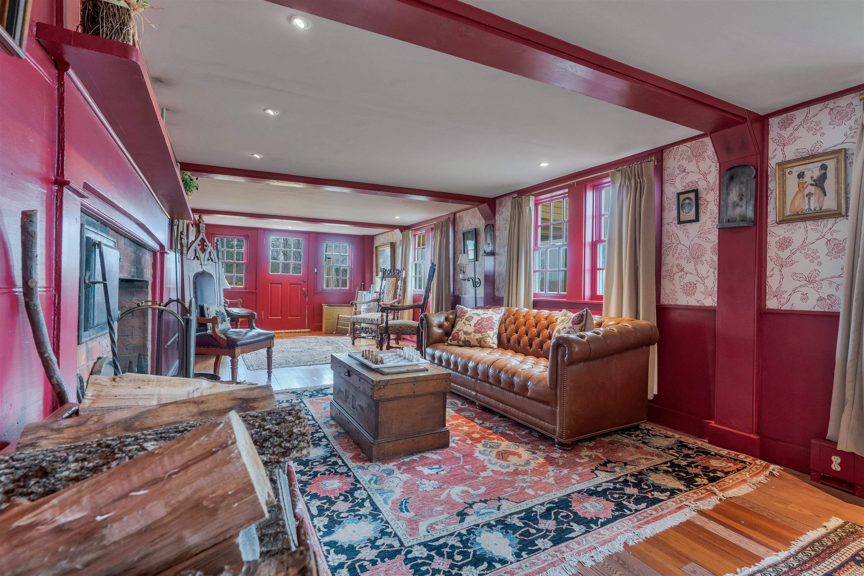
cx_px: 432
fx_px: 384
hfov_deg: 96.7
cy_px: 288
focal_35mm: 16
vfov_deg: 73.8
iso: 800
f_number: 8
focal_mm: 16
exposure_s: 1/20
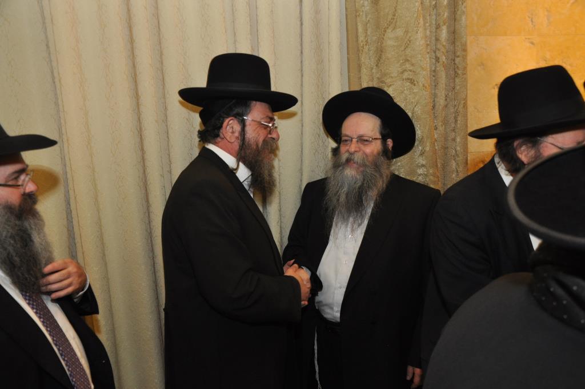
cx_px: 292
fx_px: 511
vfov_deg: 41.6
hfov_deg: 59.6
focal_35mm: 32
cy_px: 194
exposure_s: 1/60
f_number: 5.6
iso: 800
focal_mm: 21
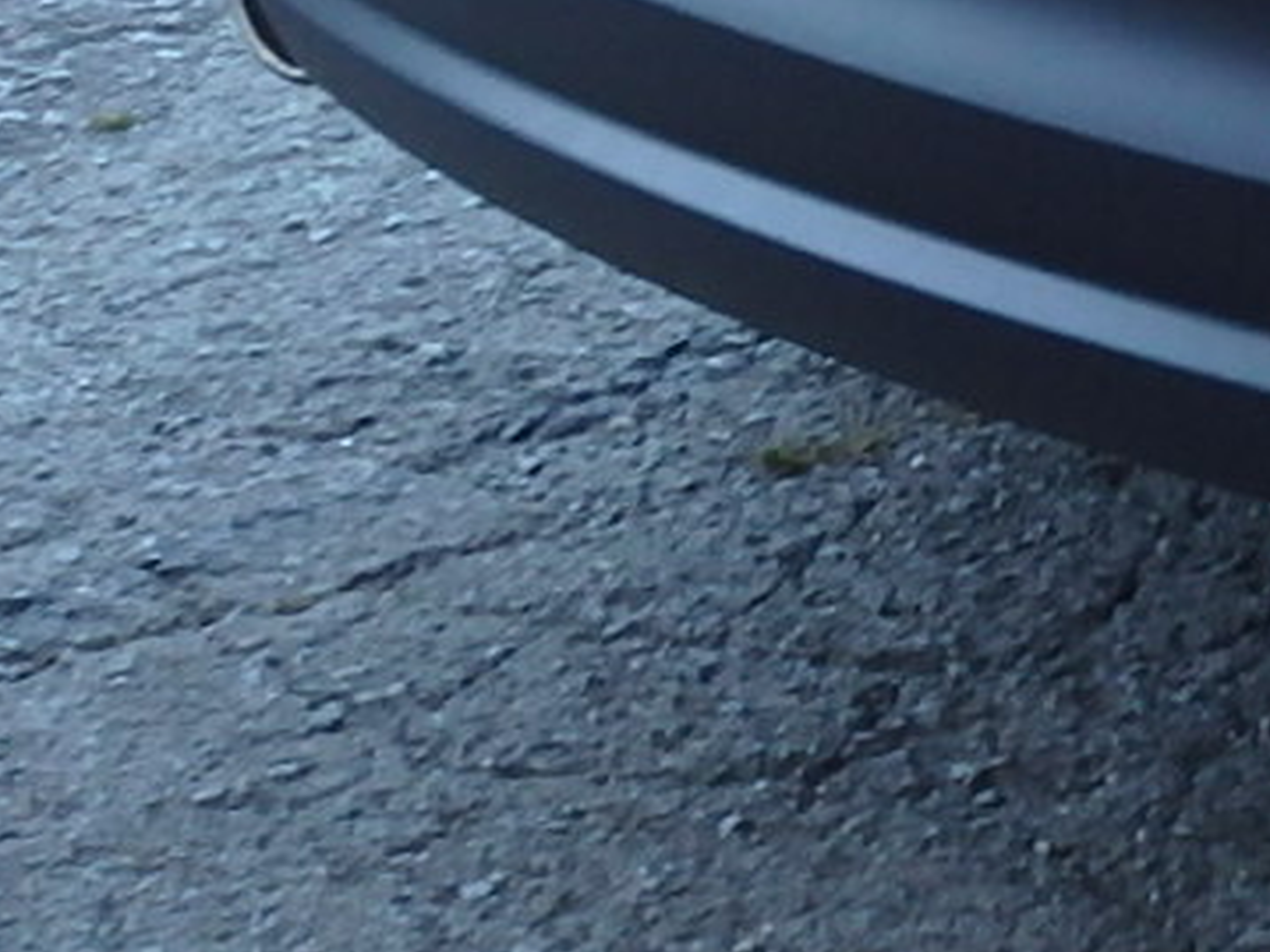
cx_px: 3127
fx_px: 7262
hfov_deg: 9.0
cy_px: -1196
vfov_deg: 7.1
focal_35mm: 198
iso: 125
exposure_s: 1/40
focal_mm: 6.6
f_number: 3.6
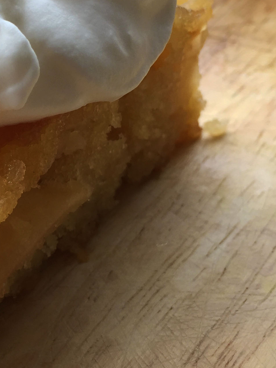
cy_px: 158
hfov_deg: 19.3
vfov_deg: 26.3
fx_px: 787
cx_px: -8
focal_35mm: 74
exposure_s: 1/144
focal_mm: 4.15
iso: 32
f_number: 2.2
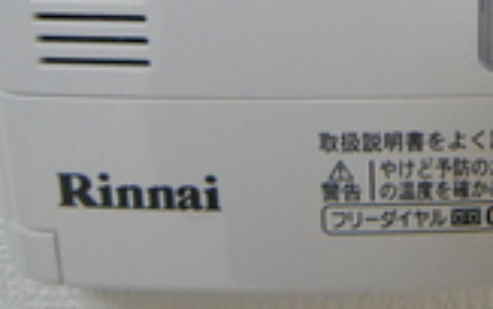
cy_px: -150
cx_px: 484
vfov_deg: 21.4
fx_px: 685
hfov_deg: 36.0
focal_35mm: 51
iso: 3200
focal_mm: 8.5
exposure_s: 1/160
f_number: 6.3
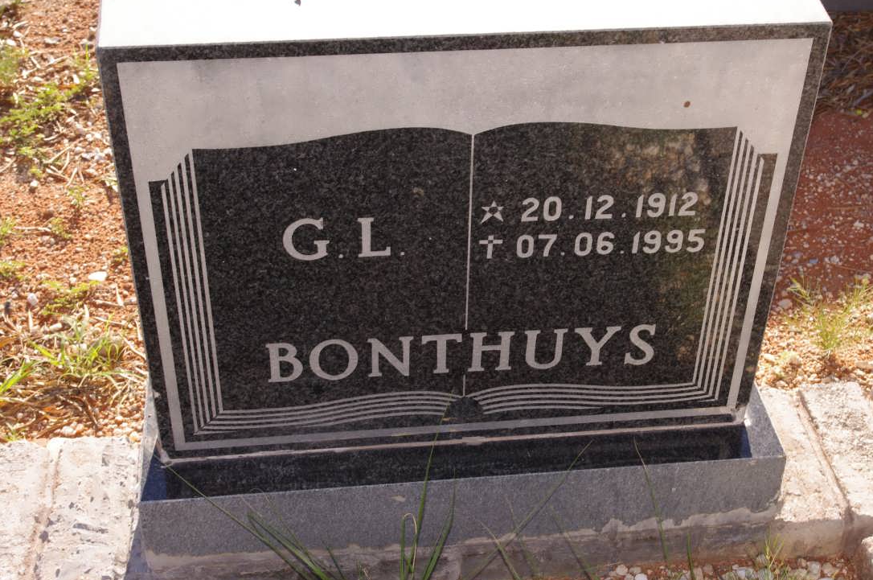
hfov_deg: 31.9
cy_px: 288
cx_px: 482
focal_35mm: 63
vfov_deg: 21.5
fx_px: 1526
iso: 200
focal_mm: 37.5
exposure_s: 1/60
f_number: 11
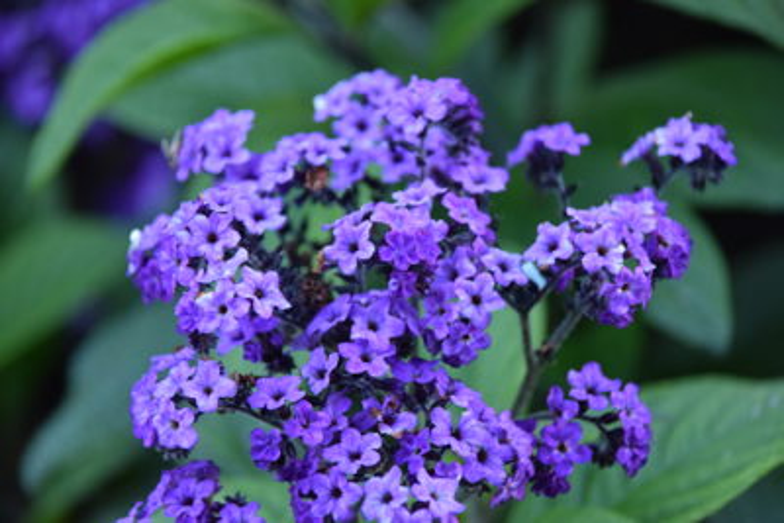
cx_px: 392
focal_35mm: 218
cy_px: 262
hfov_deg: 9.5
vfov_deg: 6.3
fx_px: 4738
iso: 1000
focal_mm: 145
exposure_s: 1/100
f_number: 6
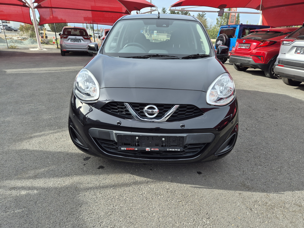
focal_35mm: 23
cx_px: 152
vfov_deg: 58.9
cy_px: 114
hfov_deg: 73.9
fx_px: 202
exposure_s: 1/764
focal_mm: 5.4
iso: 25
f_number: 1.8
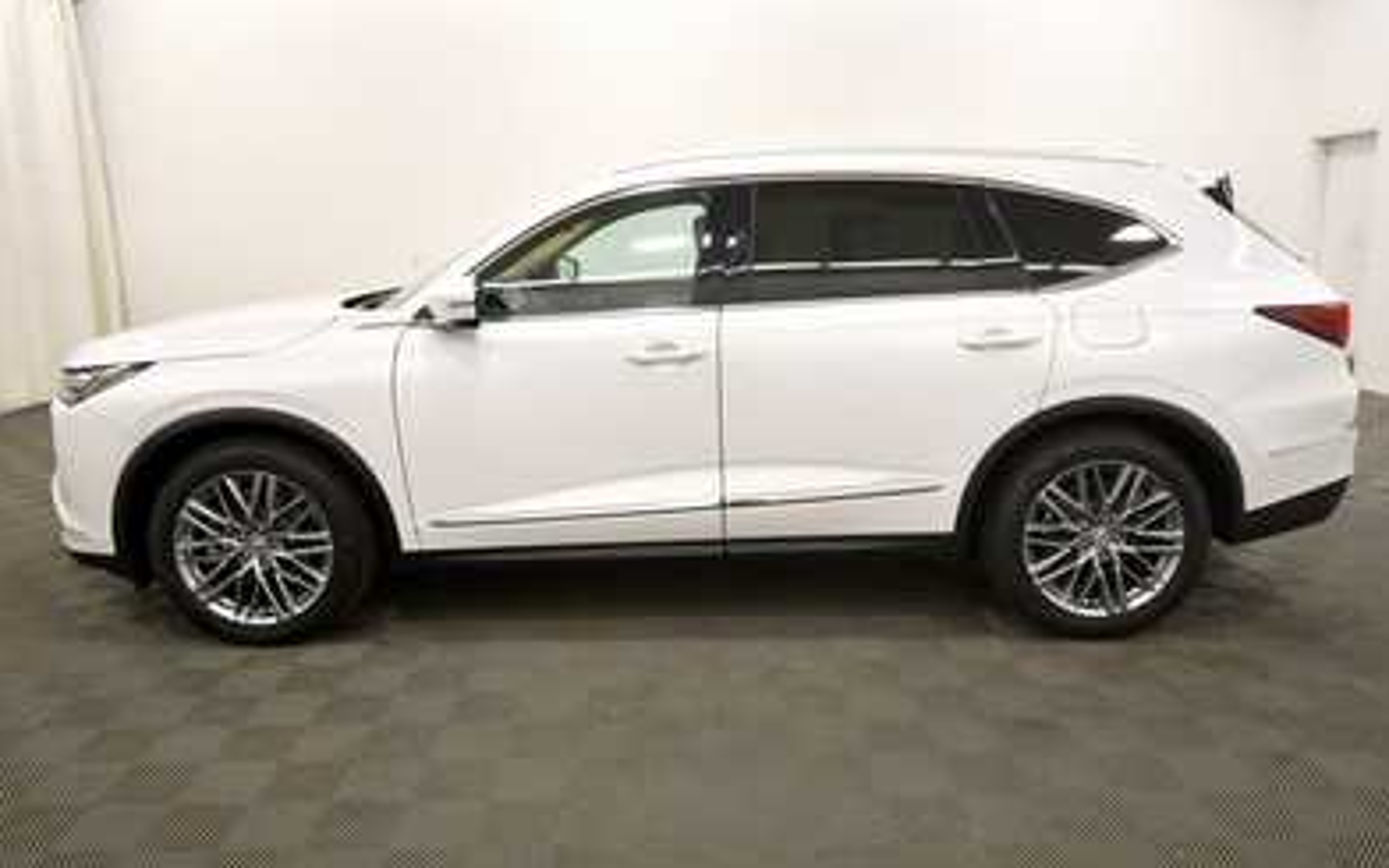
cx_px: 702
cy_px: 409
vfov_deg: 47.6
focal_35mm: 26
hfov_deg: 70.4
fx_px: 984
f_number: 5.3
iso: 800
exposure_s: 1/200
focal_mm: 17
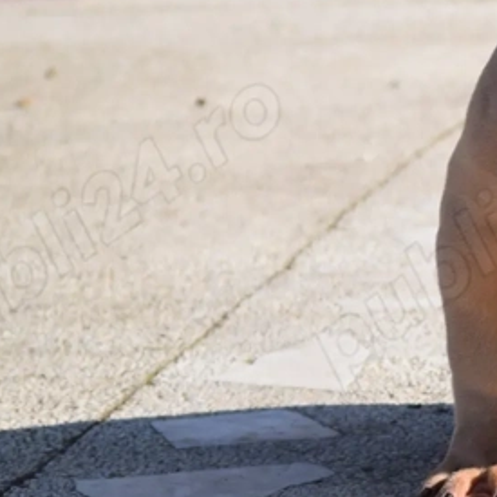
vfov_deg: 4.4
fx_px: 6409
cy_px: 184
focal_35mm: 395
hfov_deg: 4.4
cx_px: 719
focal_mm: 85
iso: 400
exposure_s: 1/1600
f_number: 7.1
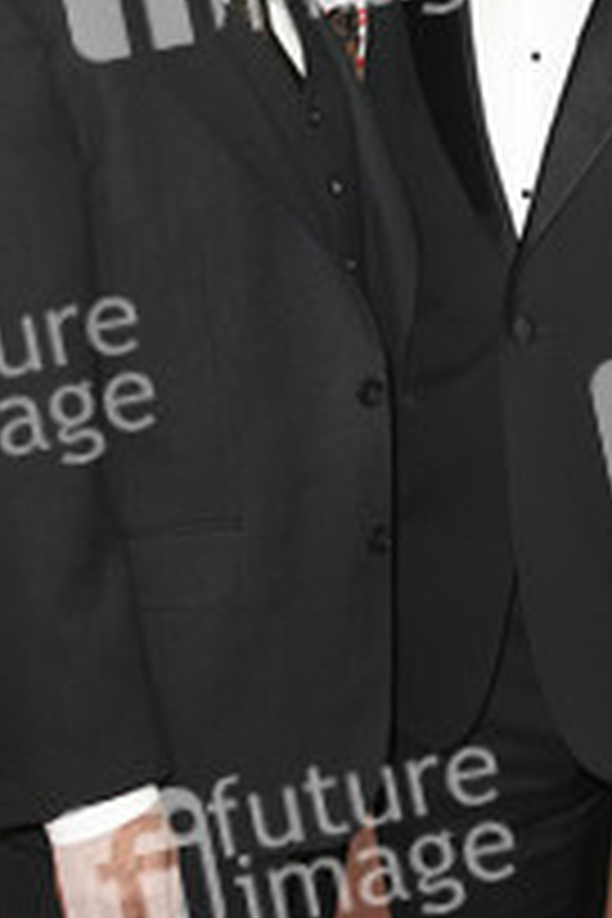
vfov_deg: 19.8
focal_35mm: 102
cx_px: 414
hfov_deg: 13.4
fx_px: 2601
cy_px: 180
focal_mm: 52
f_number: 5.6
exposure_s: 1/250
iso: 640
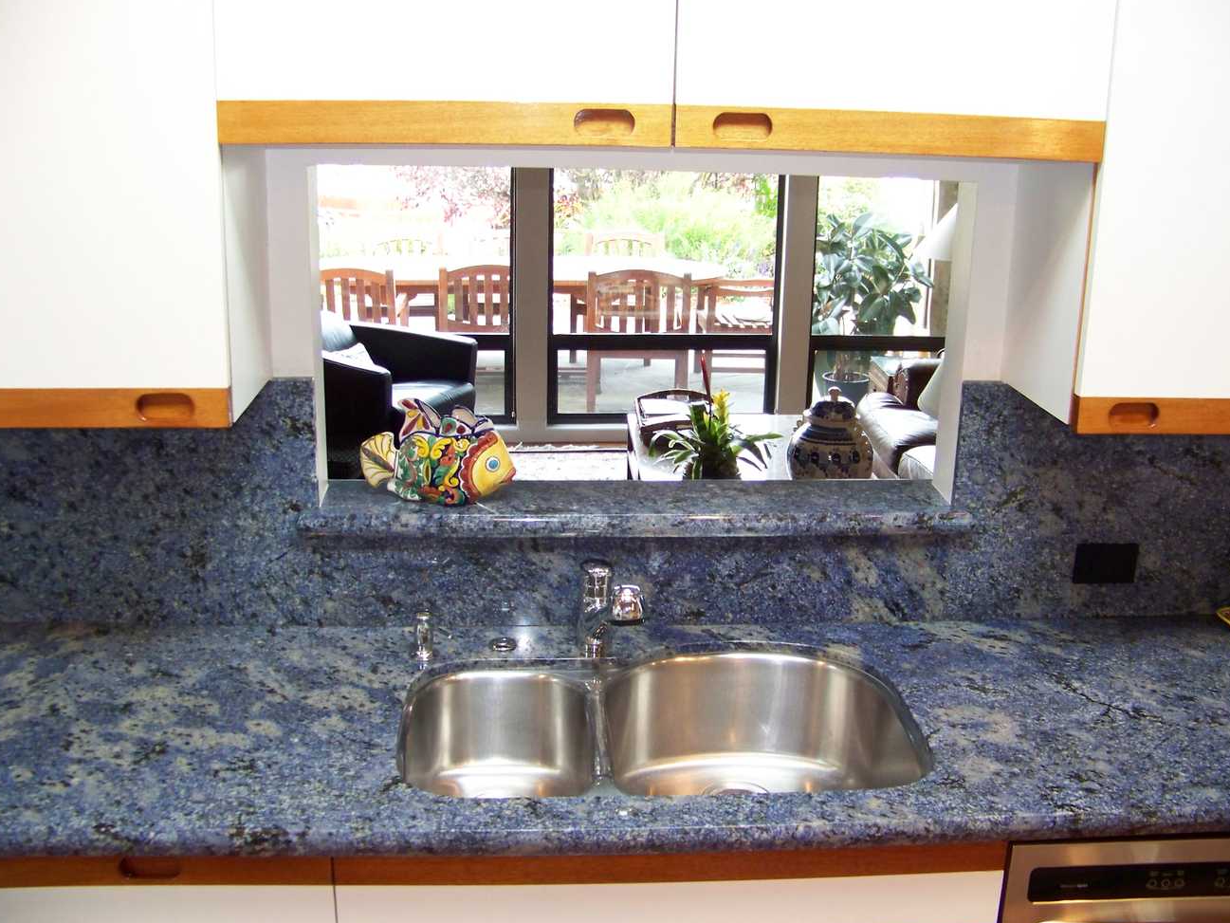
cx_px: 609
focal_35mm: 37
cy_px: 465
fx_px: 1315
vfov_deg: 38.7
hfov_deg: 50.1
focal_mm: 5.85
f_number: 2.8
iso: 200
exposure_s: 1/30
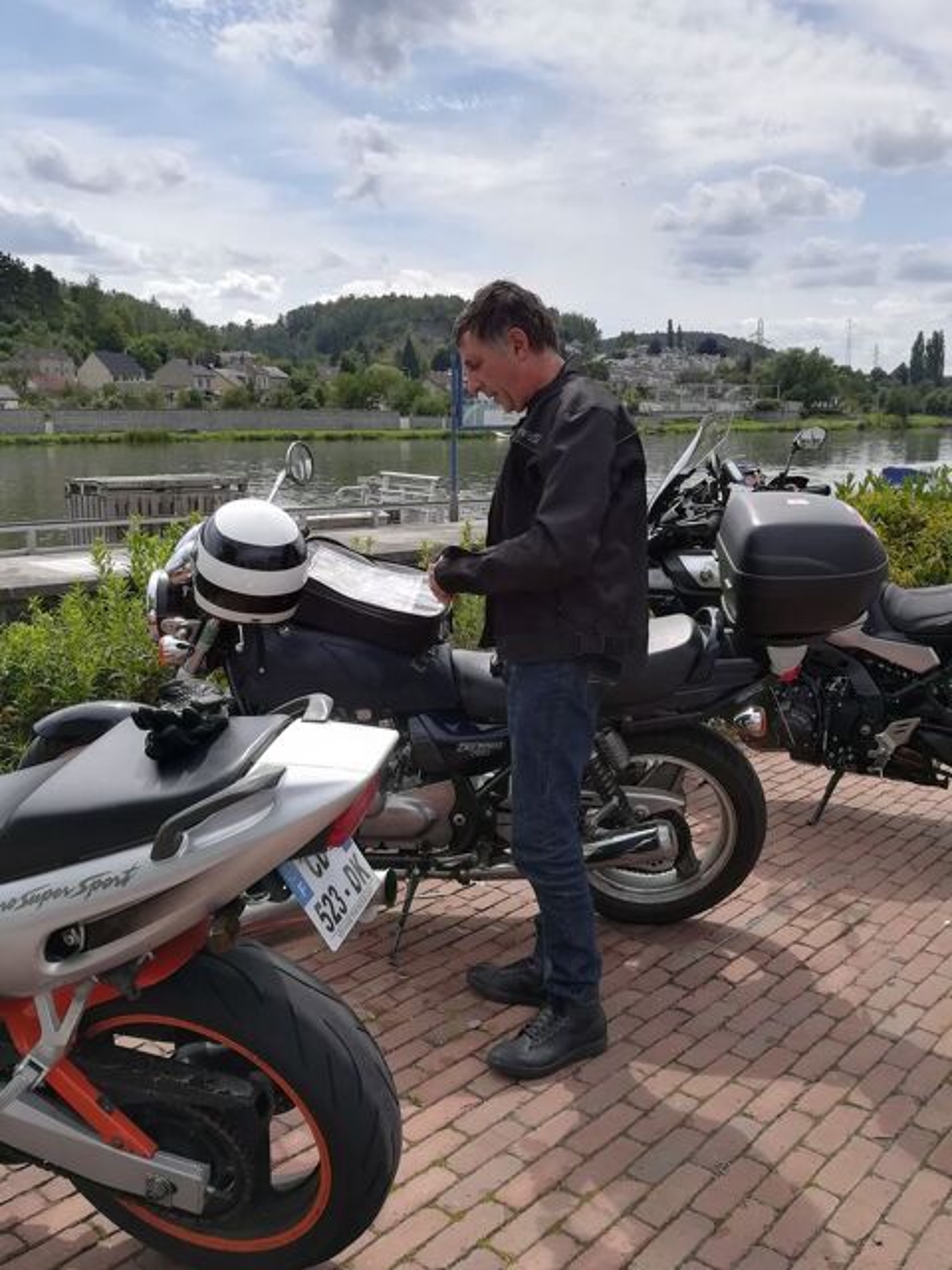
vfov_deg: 60.0
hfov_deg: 46.8
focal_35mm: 30
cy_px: 635
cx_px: 476
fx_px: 1100
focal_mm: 3.83
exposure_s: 1/1370
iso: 50
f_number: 2.2
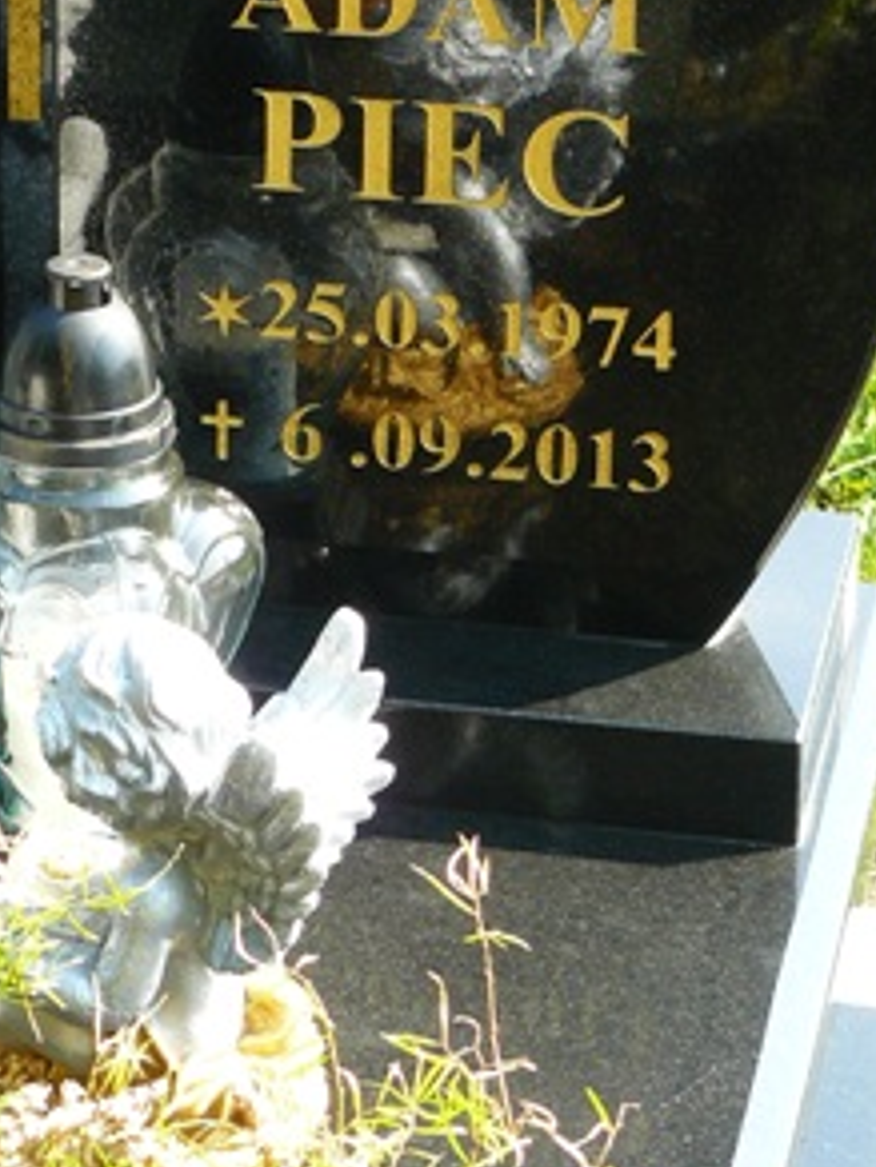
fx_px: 5837
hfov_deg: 8.5
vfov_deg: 11.4
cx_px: -32
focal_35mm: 173
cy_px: 136
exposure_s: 1/125
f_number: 4
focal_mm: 13.1
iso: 100
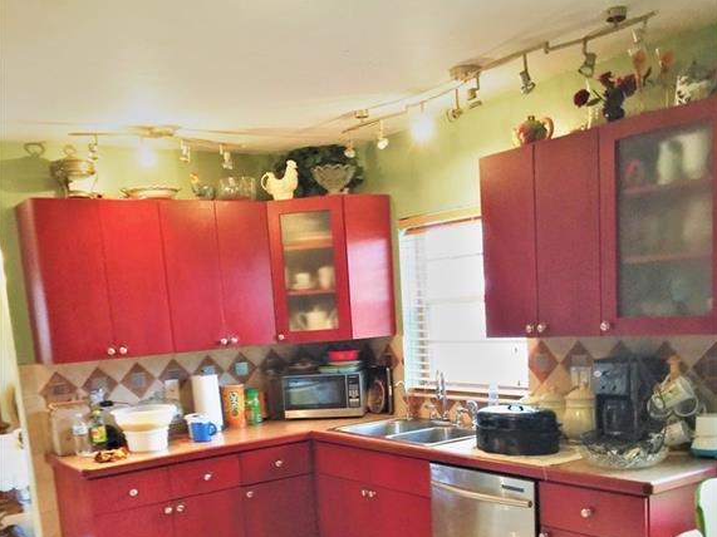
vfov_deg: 35.4
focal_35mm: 39
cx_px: 359
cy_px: 440
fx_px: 808
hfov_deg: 47.9
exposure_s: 1/15
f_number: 2.2
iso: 100
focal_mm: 4.15
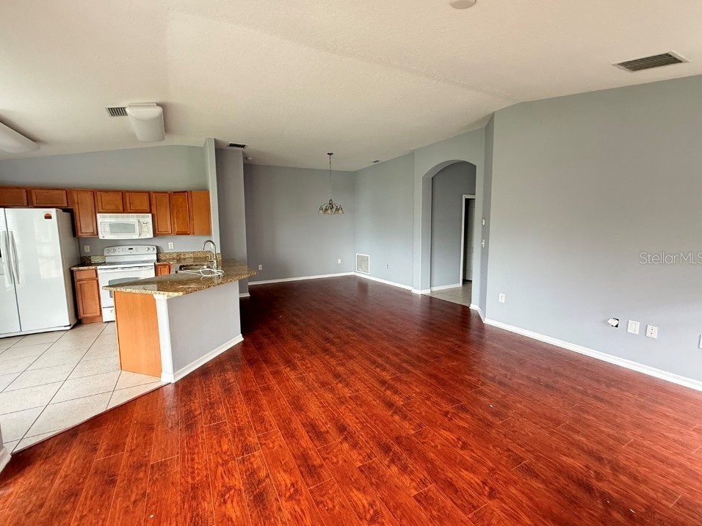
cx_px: 333
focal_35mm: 15
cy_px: 257
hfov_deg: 98.1
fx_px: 304
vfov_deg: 81.7
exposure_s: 1/60
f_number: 2.2
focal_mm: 2.22
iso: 400
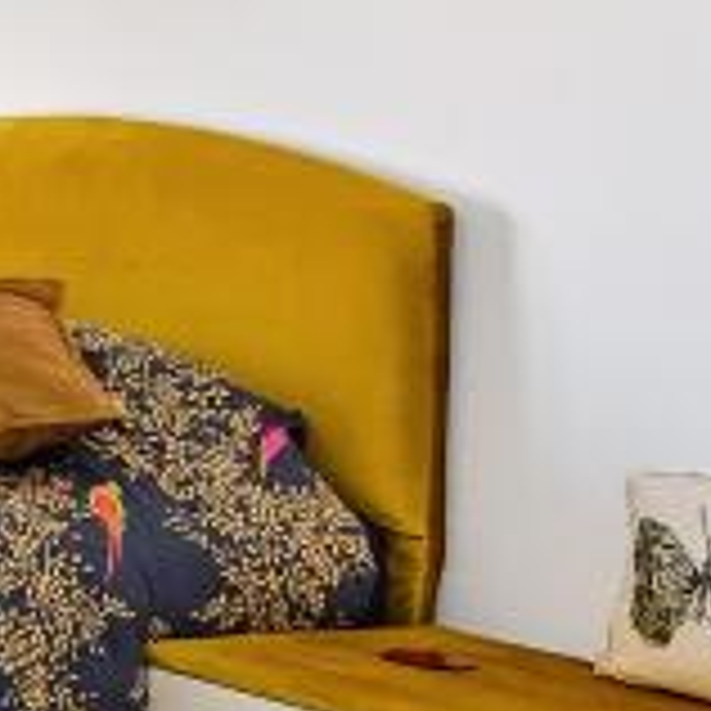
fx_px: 1789
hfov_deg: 13.7
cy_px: 202
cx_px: -1102
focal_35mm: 77
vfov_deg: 22.3
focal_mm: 14
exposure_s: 1/25
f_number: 9
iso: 400
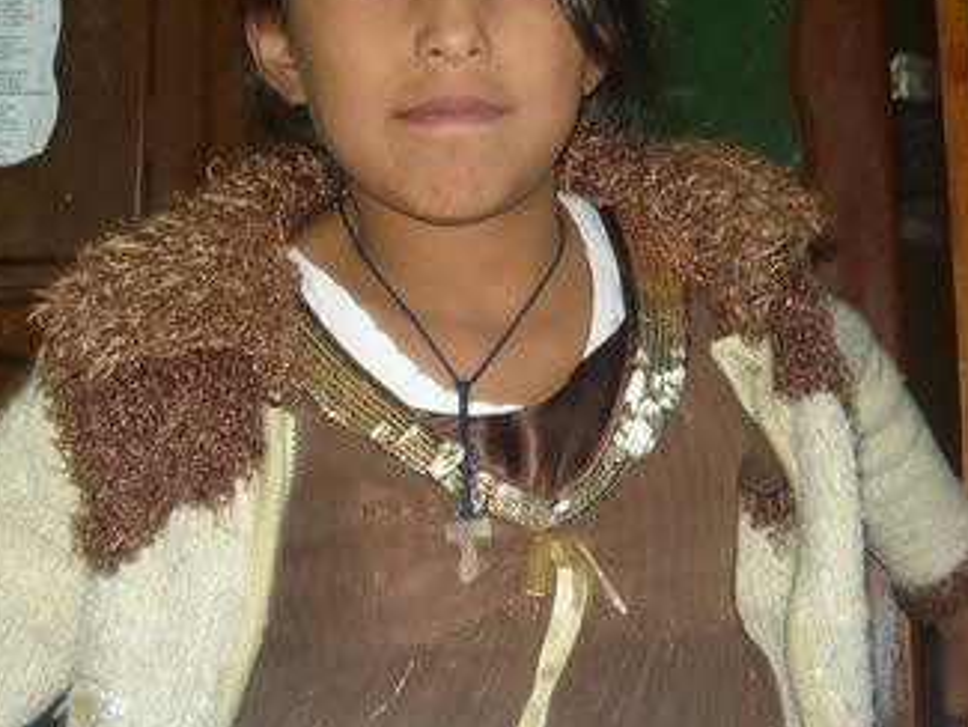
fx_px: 1818
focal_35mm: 65
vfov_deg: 22.5
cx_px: 503
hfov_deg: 29.8
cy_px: 215
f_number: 2.8
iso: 100
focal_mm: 5.5
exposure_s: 1/30
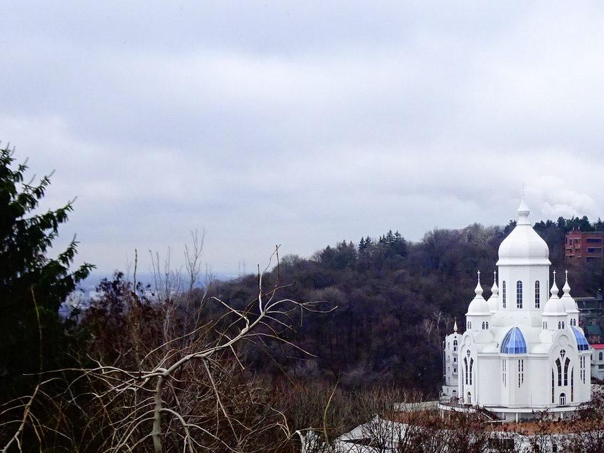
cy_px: 387
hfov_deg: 25.5
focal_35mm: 75
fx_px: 1308
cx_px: 489
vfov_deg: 19.4
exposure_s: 1/50
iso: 400
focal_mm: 7.05
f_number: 4
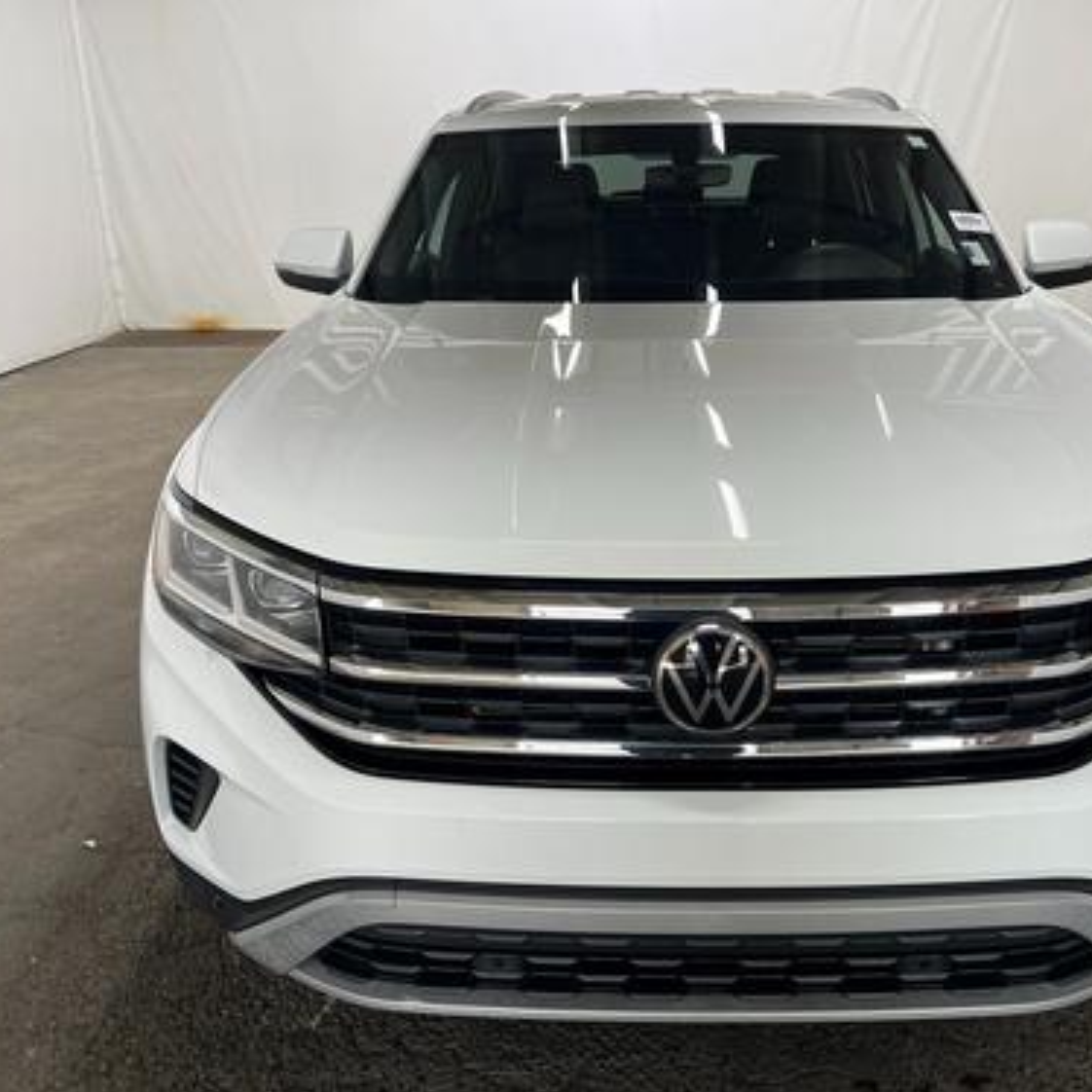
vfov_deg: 52.5
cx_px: 651
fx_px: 1106
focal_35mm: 31
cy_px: 549
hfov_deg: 52.2
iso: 50
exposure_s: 1/121
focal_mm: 5.1
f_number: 1.6
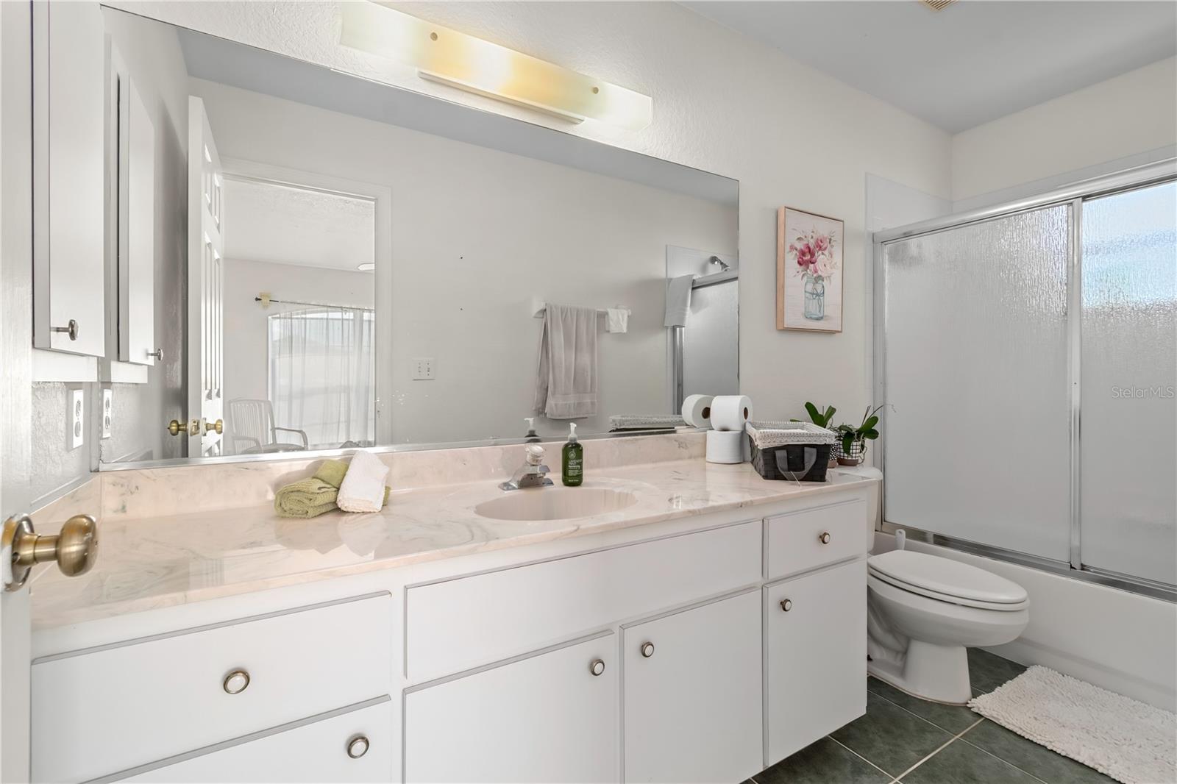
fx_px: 490
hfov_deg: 100.4
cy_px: 392
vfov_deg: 77.3
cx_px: 588
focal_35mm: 15
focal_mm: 10
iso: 250
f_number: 9
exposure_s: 1/8
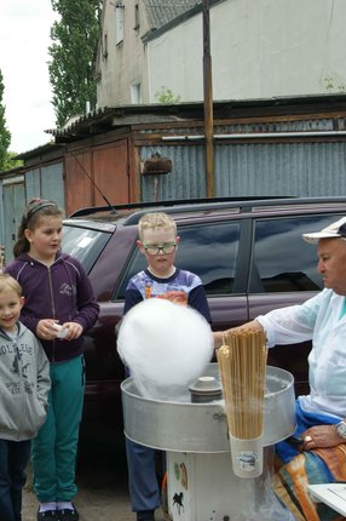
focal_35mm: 59
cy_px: 260
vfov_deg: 34.0
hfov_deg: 21.9
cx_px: -23
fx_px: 852
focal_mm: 26
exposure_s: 1/80
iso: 100
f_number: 10
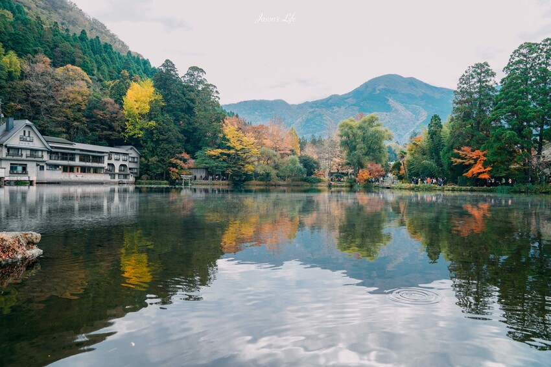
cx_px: 276
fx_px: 367
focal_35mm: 24
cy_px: 184
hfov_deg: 73.8
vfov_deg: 53.1
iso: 100
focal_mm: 24
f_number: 5
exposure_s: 1/125
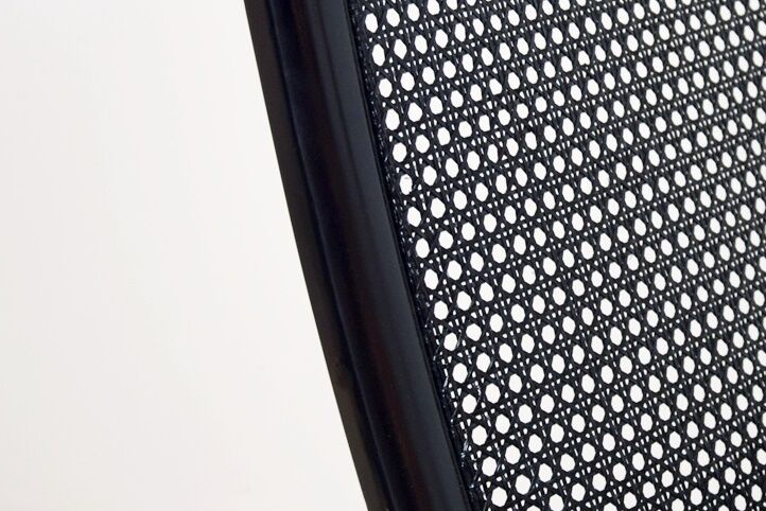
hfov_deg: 17.6
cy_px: 124
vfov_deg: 12.1
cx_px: 789
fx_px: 2405
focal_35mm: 113
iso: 400
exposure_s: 1/100
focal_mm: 34
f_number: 5
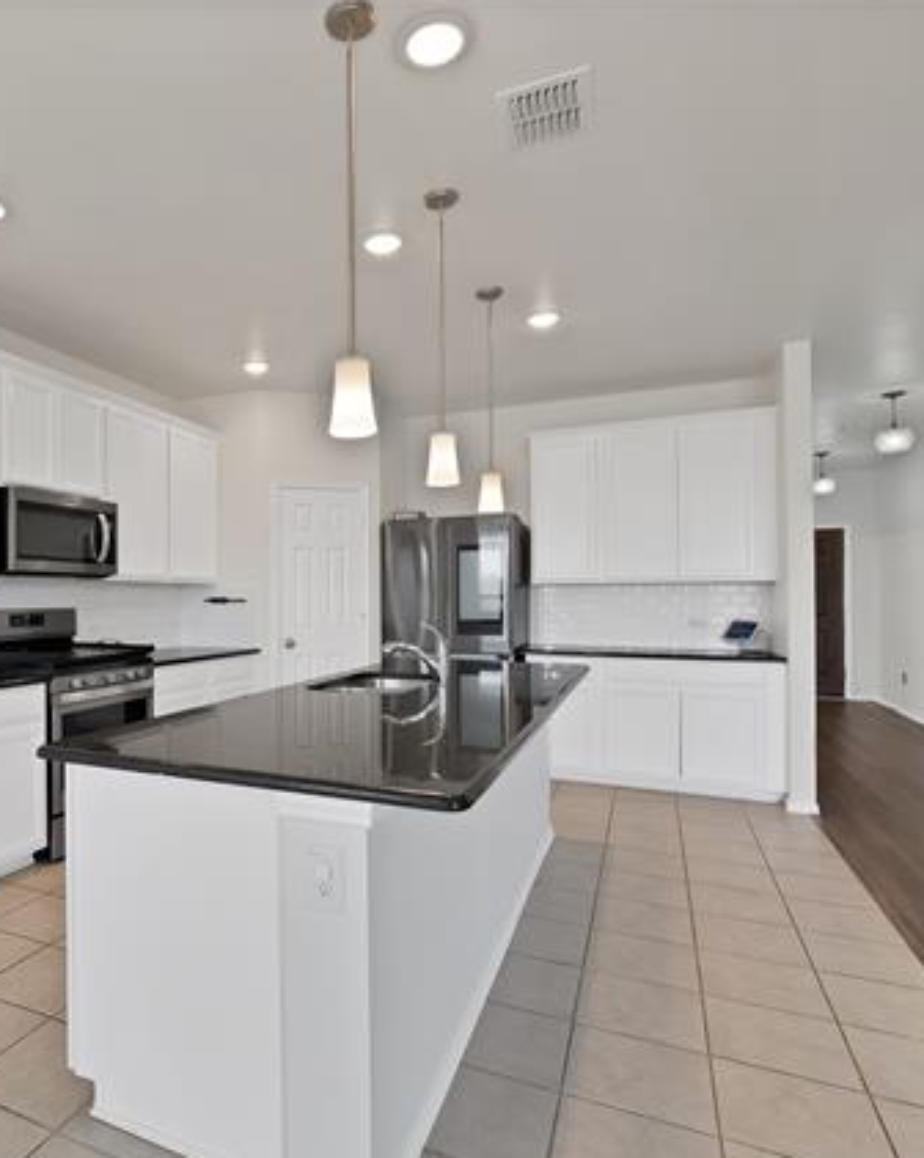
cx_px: 270
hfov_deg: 65.2
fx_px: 685
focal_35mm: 20
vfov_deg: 80.4
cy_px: 585
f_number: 9
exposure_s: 1/13
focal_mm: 14
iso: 640
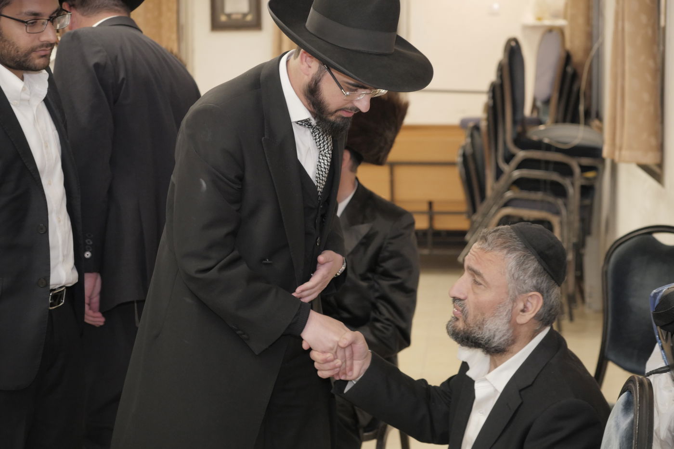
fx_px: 1591
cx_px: 337
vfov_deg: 16.1
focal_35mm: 85
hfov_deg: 23.9
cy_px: 224
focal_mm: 41
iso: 1000
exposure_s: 1/160
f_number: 2.8
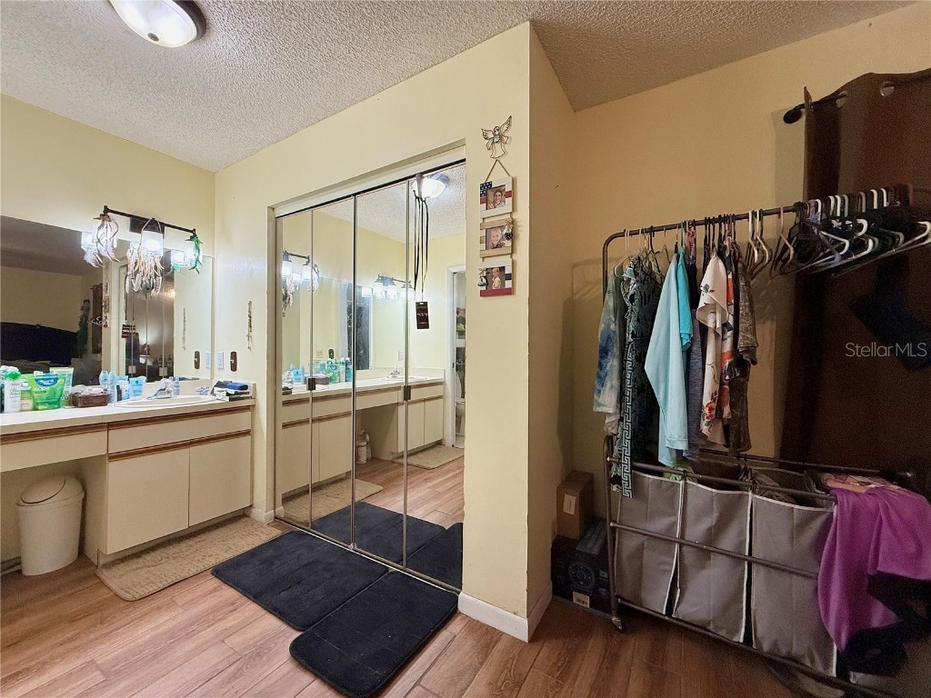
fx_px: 377
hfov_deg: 102.1
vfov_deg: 85.7
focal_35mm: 14
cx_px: 466
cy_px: 349
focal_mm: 2.22
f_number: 2.2
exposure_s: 1/120
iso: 250
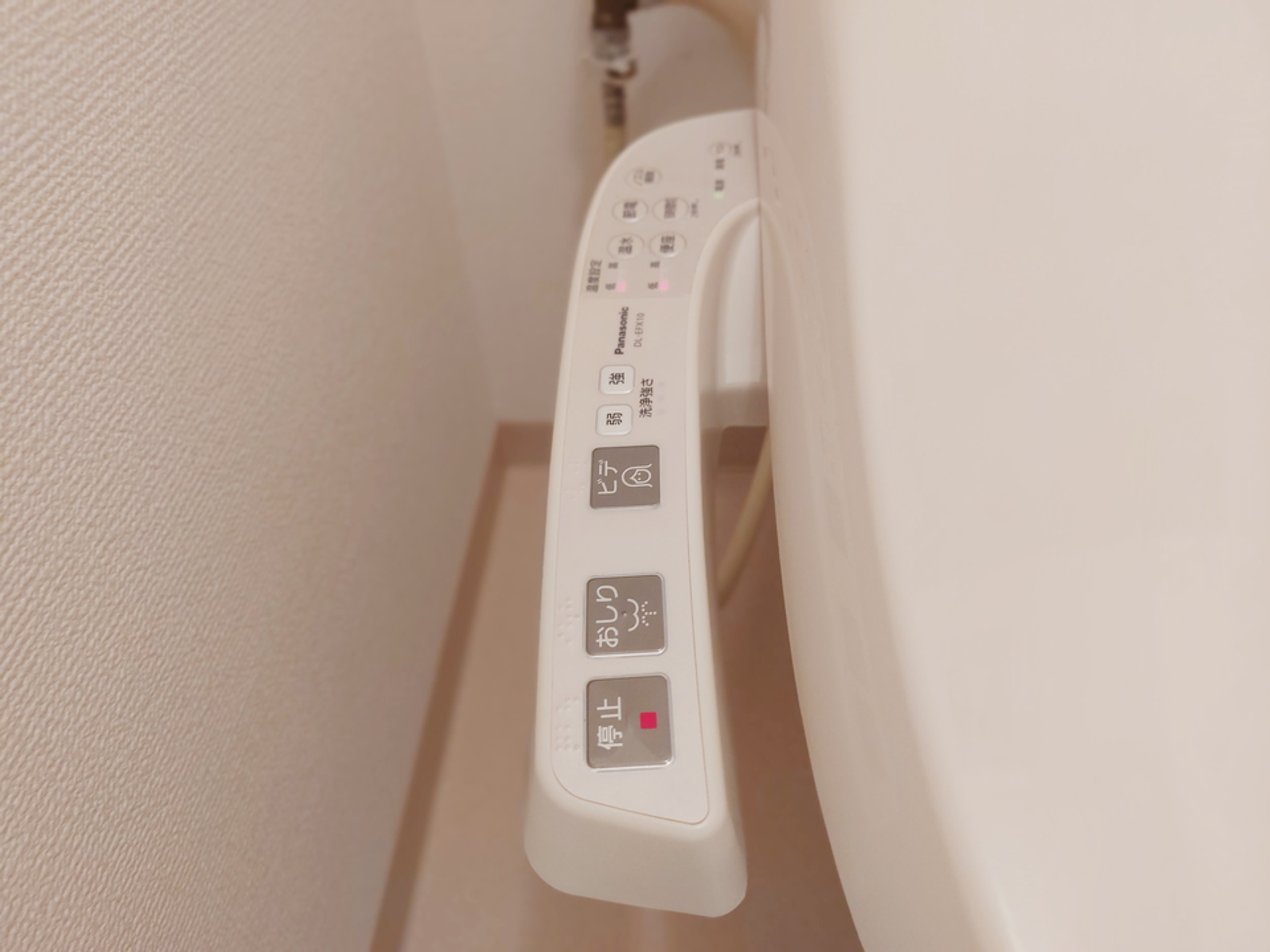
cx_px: 635
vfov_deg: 56.8
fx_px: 881
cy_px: 476
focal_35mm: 24
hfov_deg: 71.6
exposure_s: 1/24
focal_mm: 5.23
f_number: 1.8
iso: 125
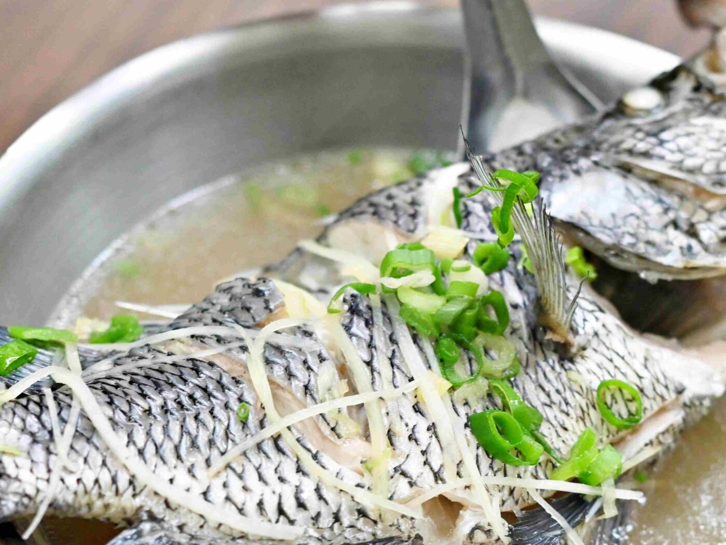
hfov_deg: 14.9
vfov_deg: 11.2
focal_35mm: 132
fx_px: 2768
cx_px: 457
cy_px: 390
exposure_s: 1/160
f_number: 3.2
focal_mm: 50
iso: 720
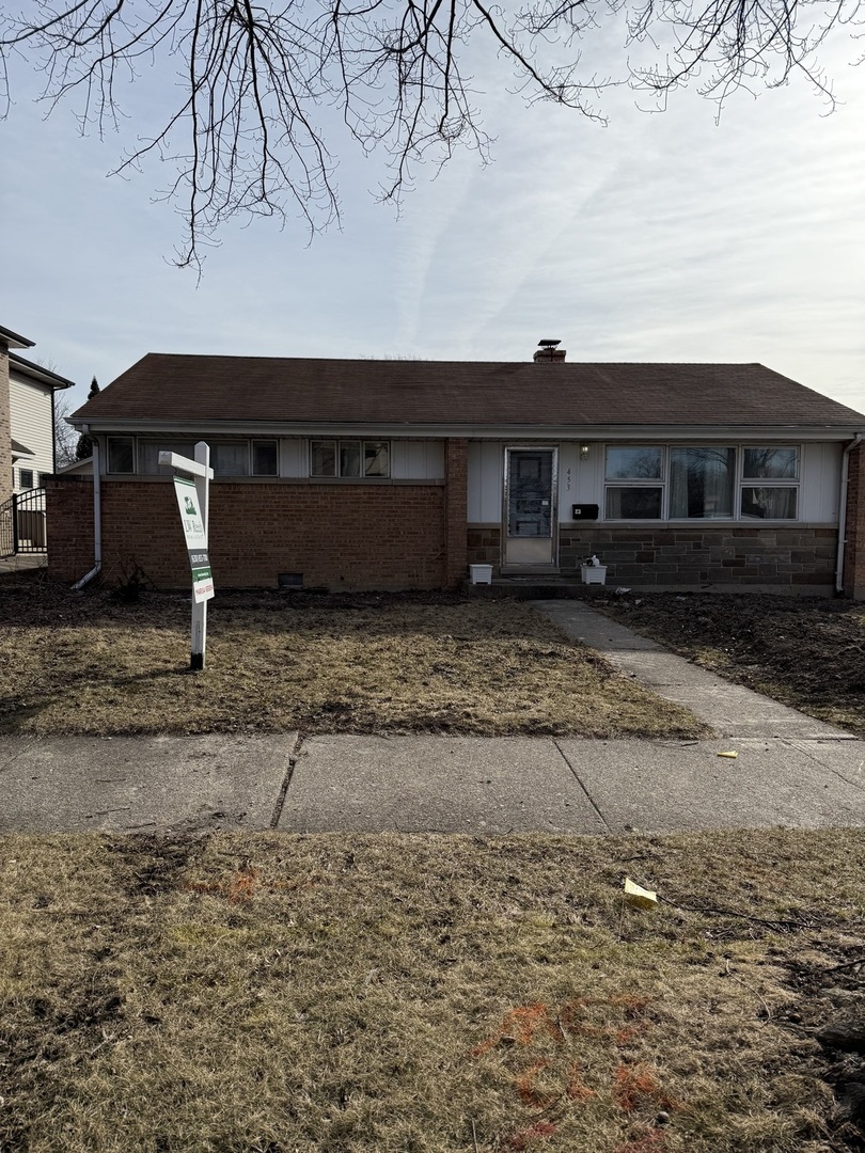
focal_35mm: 24
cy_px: 576
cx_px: 432
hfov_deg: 56.8
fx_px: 800
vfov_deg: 71.6
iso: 80
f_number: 1.78
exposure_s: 1/9091
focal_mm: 6.76
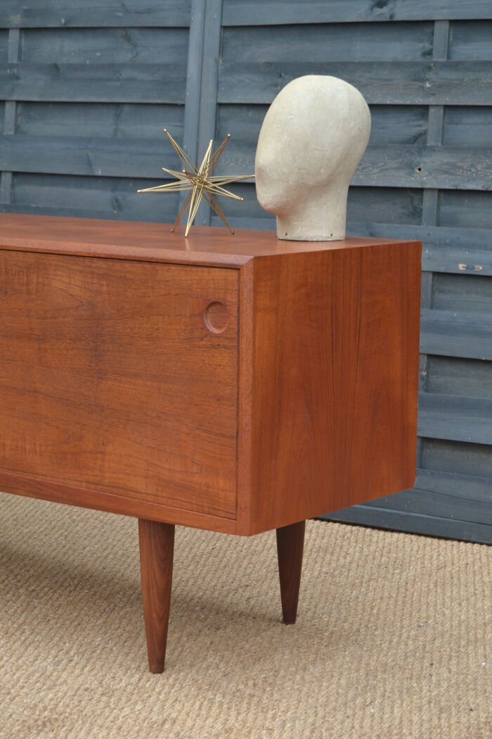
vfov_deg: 26.0
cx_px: 246
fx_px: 1599
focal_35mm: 78
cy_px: 370
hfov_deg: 17.5
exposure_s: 1/125
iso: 320
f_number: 5.6
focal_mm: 52
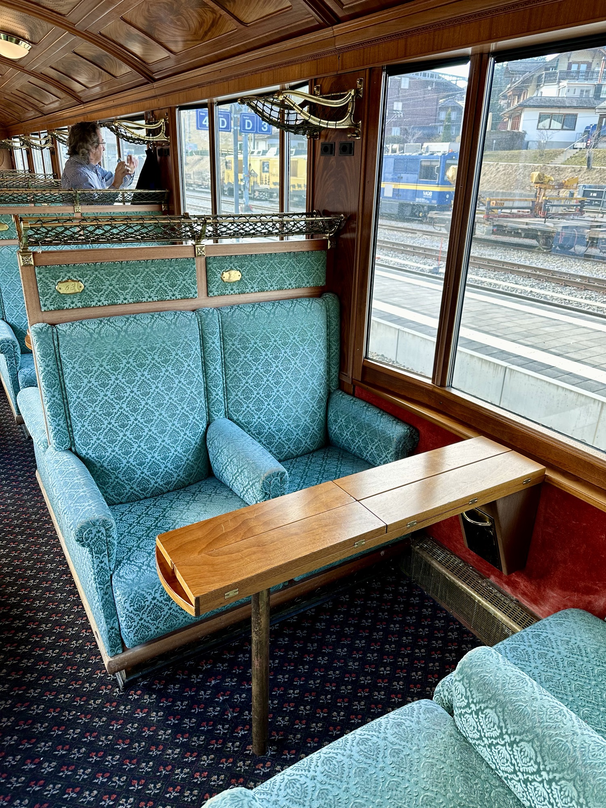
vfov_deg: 71.6
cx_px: 303
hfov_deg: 56.8
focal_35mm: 24
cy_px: 404
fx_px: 560
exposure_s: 1/100
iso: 64
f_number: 1.78
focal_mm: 6.86
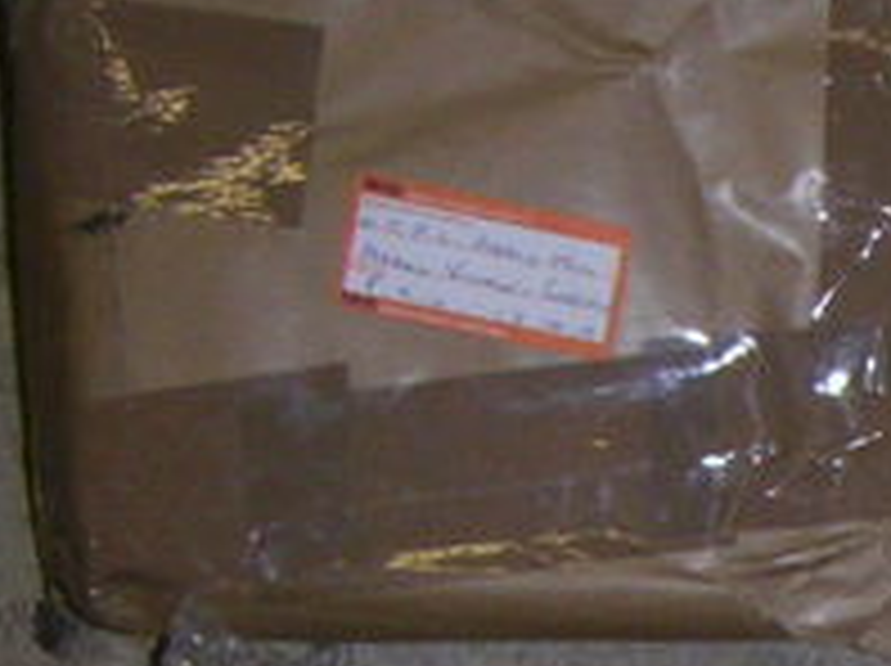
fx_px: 3162
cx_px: 1206
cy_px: 846
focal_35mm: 123
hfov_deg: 15.2
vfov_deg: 11.7
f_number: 6.7
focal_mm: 5
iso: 200
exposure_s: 1/45
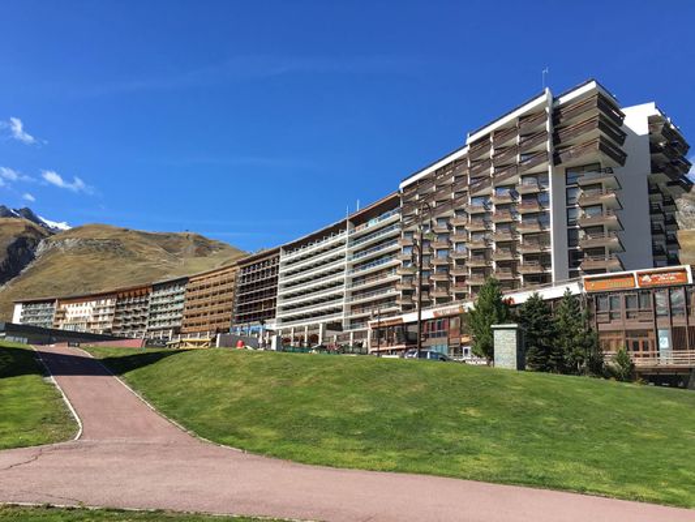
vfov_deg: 48.2
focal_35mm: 29
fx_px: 582
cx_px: 348
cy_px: 261
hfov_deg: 61.6
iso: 25
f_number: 2.2
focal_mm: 4.15
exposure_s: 1/1040
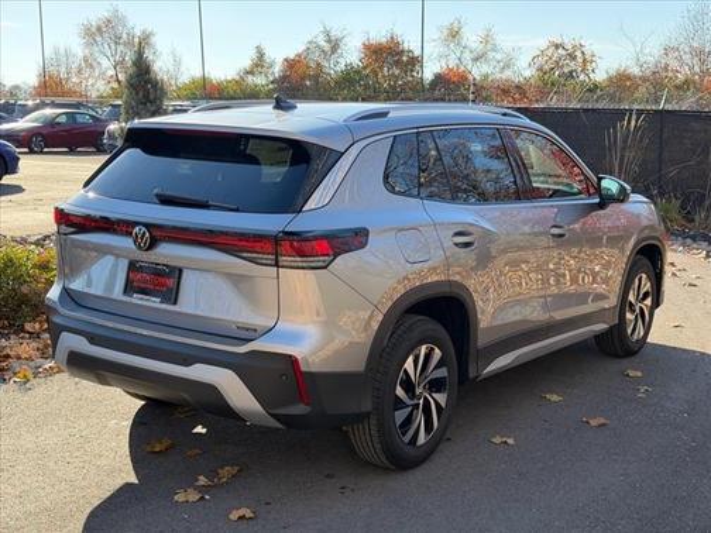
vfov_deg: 30.3
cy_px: 266
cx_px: 356
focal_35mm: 48
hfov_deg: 39.7
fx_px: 986
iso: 100
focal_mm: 6.76
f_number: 1.78
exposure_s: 1/1330
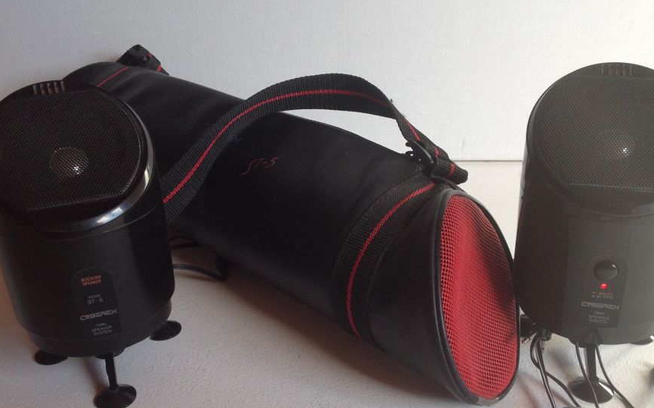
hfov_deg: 46.2
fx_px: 766
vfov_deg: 29.7
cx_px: 341
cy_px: 248
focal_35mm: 43
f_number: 2.4
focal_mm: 4.28
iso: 100
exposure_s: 1/120
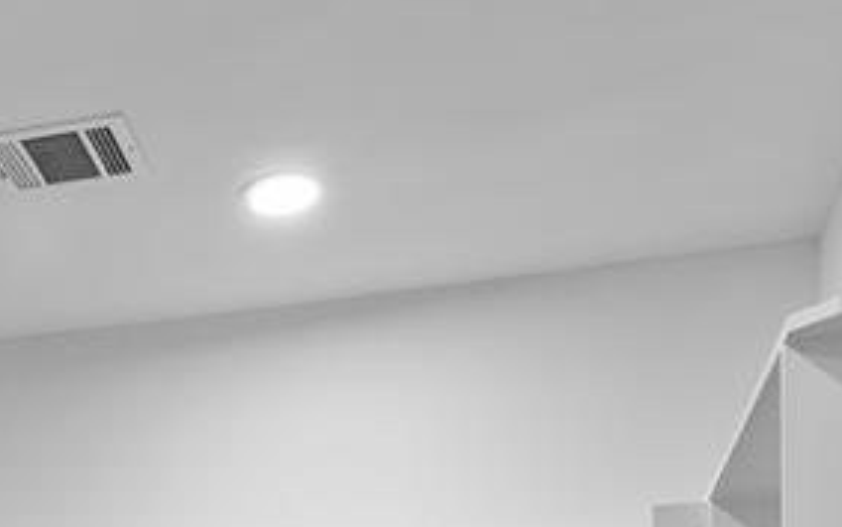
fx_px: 1354
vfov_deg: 17.3
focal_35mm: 59
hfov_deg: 32.1
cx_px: 18
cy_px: 984
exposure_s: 2.5
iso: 100
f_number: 7.1
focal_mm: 16
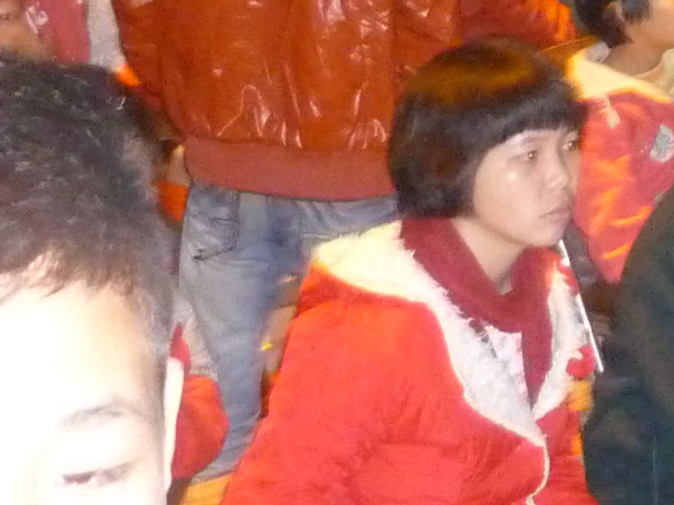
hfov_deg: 13.9
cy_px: -439
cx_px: 964
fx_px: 2609
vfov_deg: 10.3
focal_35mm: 134
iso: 1000
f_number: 2.8
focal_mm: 5.5
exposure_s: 1/8
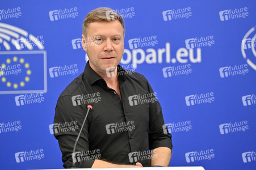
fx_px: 995
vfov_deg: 9.8
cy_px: 85
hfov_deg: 14.7
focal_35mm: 140
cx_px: 128
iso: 4000
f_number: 2.8
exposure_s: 1/640
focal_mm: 140
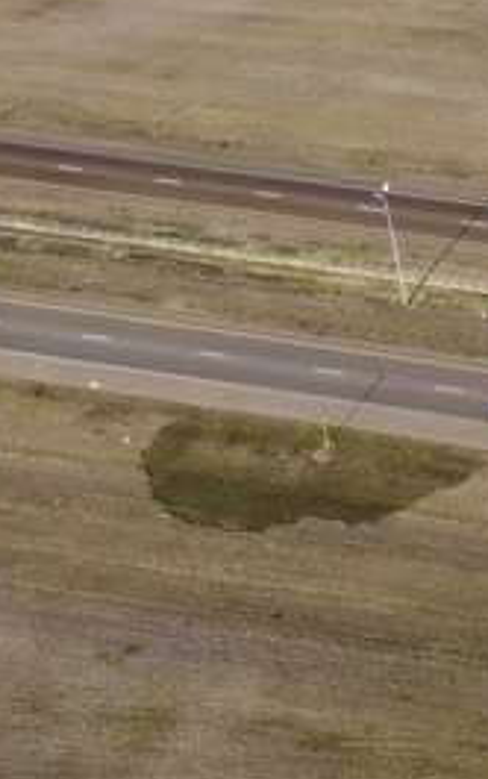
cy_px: -185
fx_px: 1955
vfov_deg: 20.8
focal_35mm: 92
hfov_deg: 11.2
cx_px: 1282
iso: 100
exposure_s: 1/640
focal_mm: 4.5
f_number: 2.8
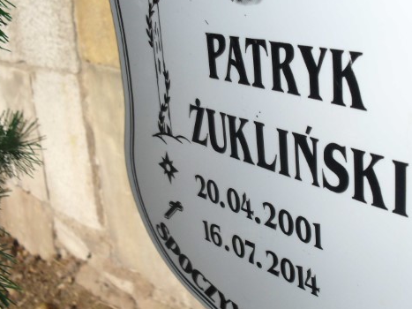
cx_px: 251
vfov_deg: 30.3
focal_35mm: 48
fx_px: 571
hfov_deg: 39.5
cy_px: 159
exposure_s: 1/45
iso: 200
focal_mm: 6.3
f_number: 3.2
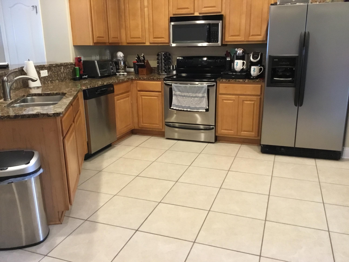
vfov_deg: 45.4
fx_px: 313
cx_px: 174
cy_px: 131
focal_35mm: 31
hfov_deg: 58.4
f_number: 2.4
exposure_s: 1/20
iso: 200
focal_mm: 3.3
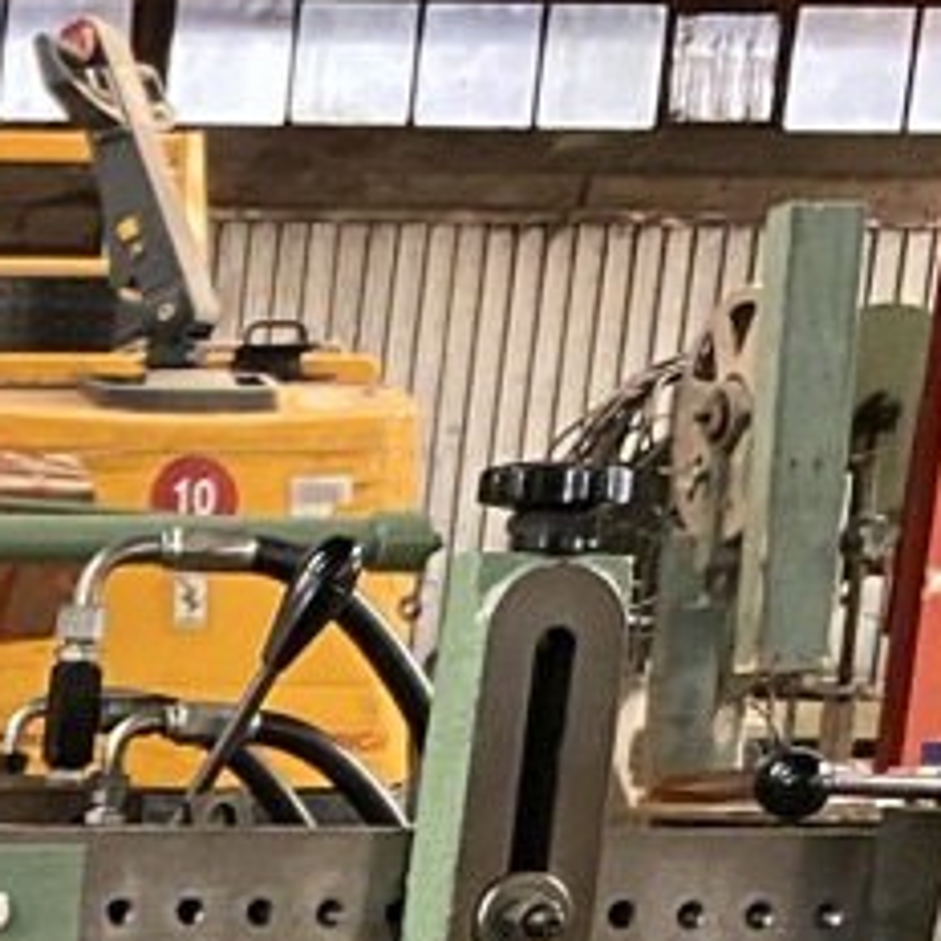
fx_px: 3906
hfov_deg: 11.6
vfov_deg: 12.7
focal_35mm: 127
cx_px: -1221
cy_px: 1586
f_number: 1.8
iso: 500
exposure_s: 1/60
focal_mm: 4.25
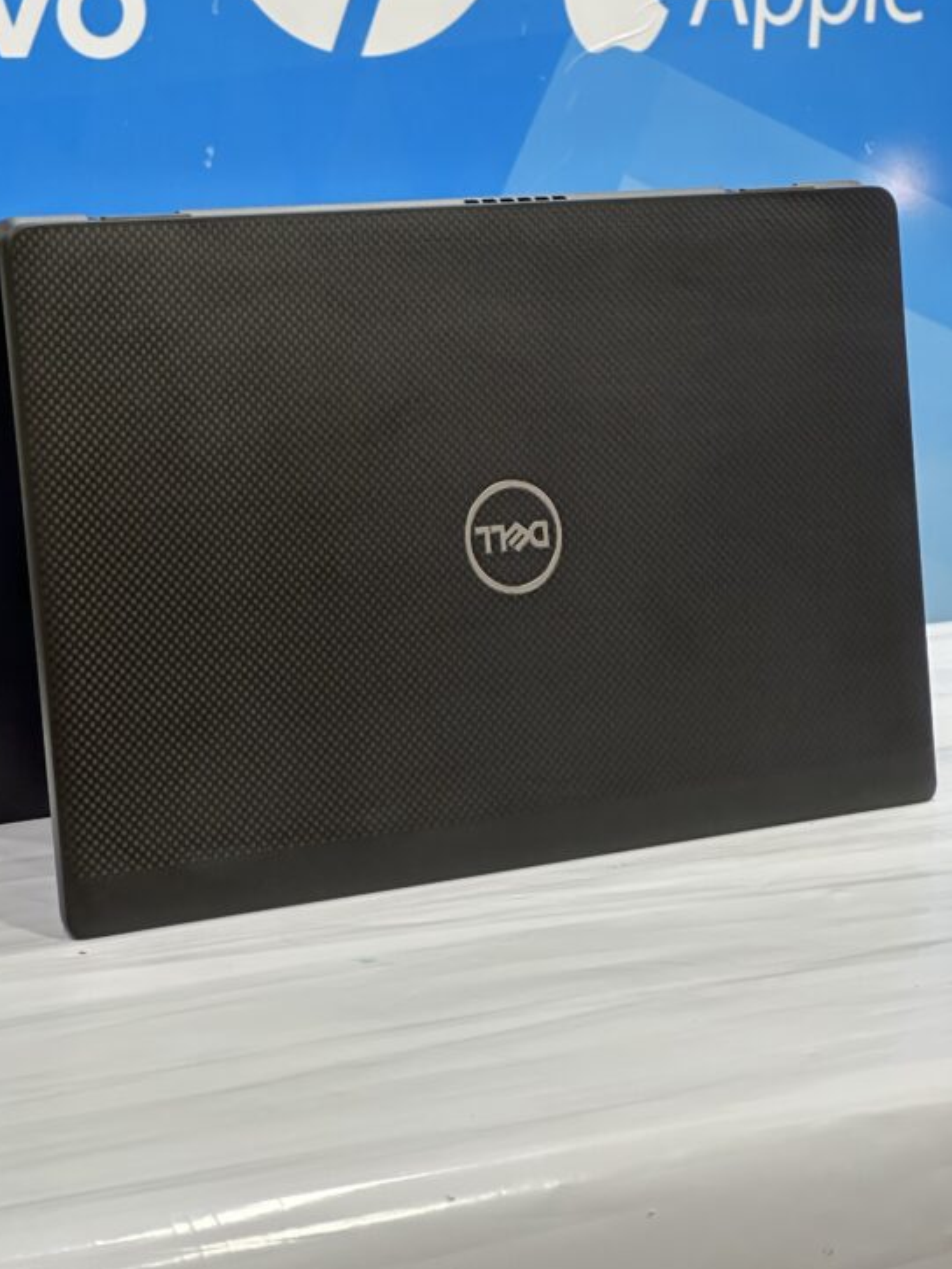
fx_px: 3116
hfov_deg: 17.4
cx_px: 429
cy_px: 581
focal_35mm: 85
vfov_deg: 23.0
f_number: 2.8
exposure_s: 1/100
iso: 160
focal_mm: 9
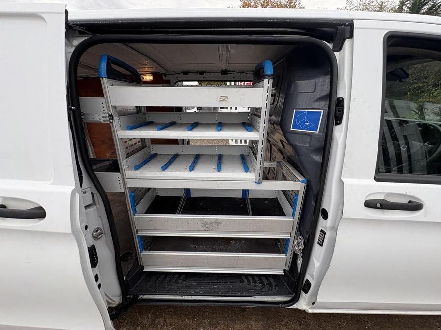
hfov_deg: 102.1
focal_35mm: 14
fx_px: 178
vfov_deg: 85.7
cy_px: 165
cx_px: 220
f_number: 2.2
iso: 50
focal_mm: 2.22
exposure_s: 1/99
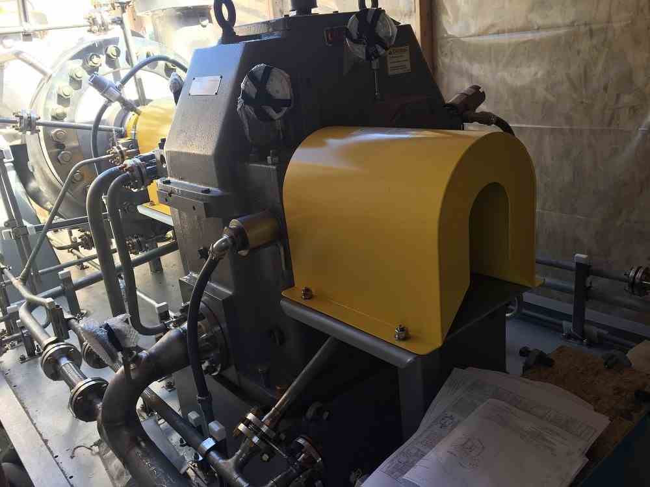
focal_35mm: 29
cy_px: 244
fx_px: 545
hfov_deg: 61.7
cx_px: 325
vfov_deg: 48.2
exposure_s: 1/120
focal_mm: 4.15
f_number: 2.2
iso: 40
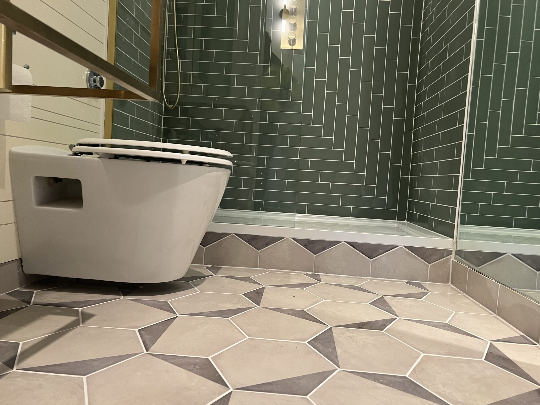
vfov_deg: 53.1
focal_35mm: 26
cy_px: 202
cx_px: 270
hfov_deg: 67.3
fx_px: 406
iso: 125
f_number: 1.5
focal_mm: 5.7
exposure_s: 1/50
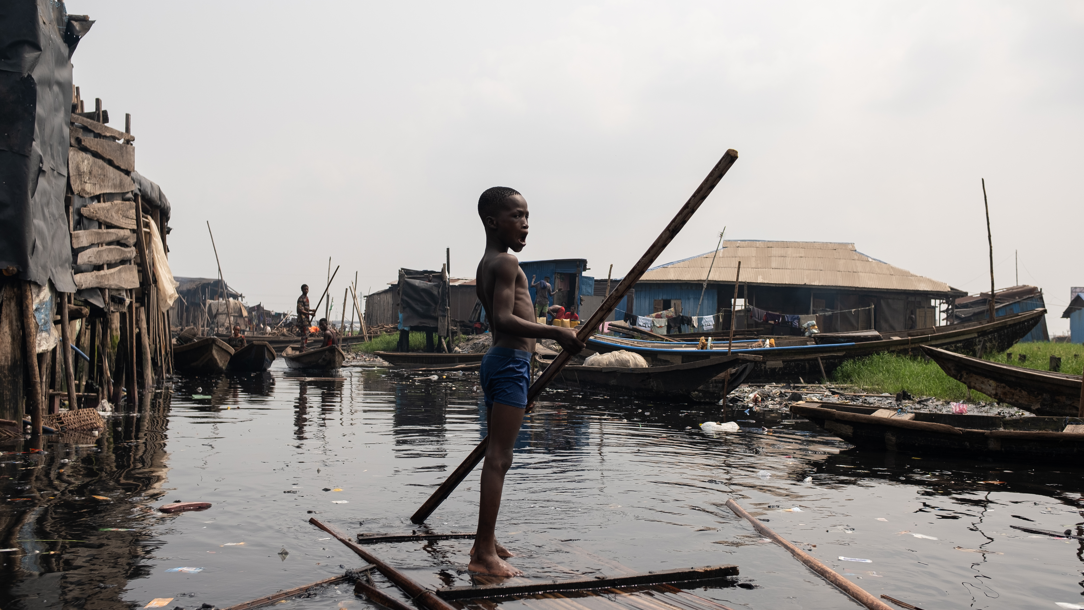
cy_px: 338
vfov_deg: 32.0
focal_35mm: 37
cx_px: 545
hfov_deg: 54.0
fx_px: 1064
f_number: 4
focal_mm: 23
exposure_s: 1/1000
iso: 160
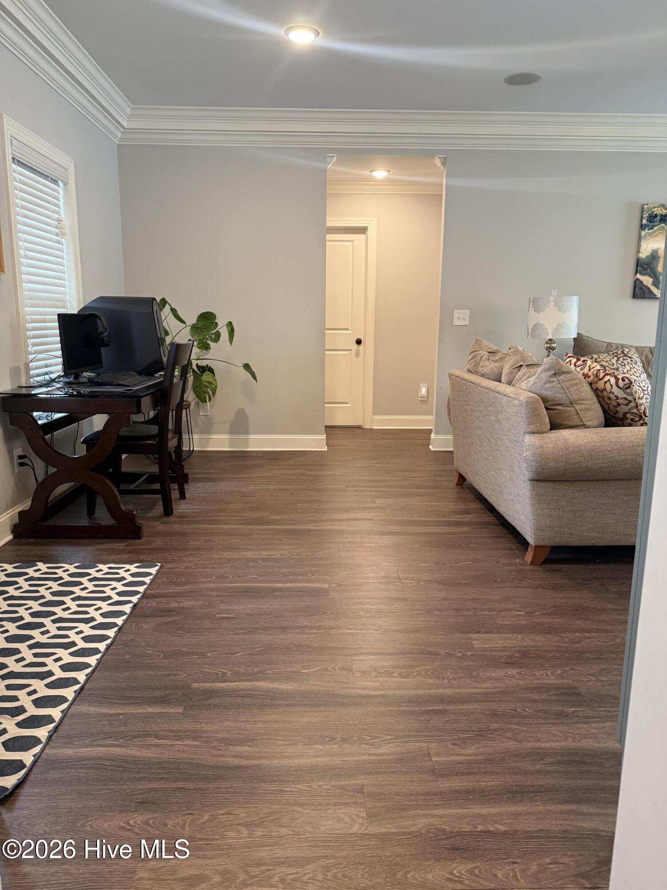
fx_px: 617
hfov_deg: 56.8
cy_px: 445
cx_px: 334
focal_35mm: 24
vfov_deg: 71.6
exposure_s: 1/60
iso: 400
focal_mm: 6.76
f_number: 1.78
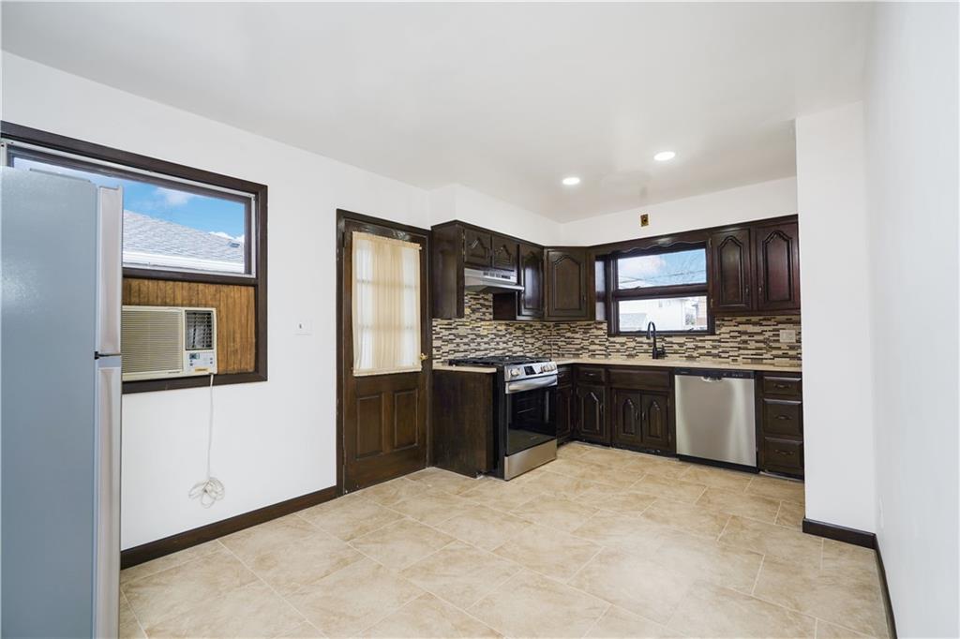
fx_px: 427
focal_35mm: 16
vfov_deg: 73.7
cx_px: 480
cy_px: 320
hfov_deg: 96.8
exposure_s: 1/30
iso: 50
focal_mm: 16
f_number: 4
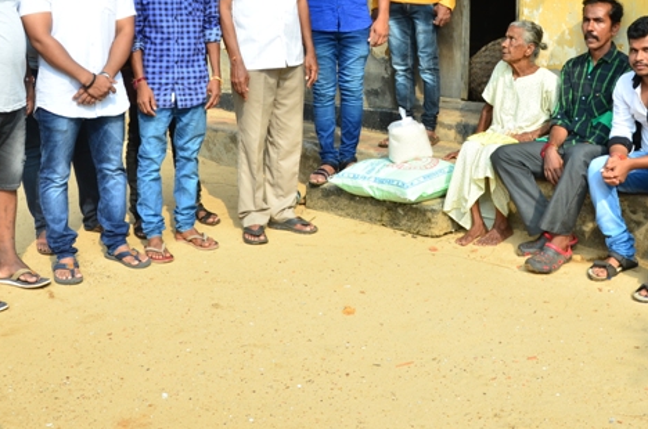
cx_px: 397
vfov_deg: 24.6
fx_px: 967
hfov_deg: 36.9
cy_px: 82
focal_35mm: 54
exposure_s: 1/125
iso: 125
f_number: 8
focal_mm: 21
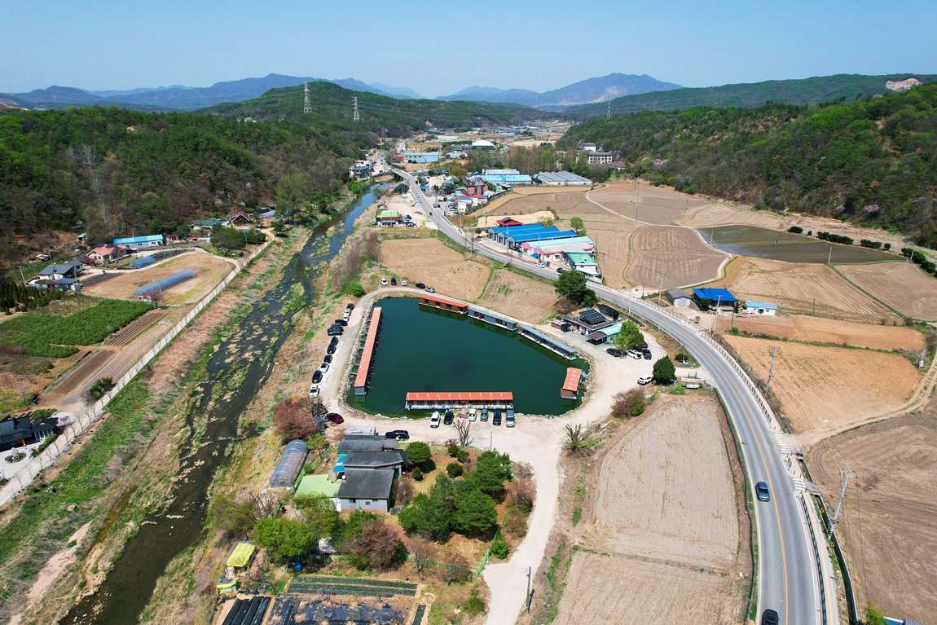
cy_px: 312
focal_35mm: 22
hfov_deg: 78.6
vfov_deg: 57.2
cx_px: 468
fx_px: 573
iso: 110
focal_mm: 8.38
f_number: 2.8
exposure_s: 1/2000
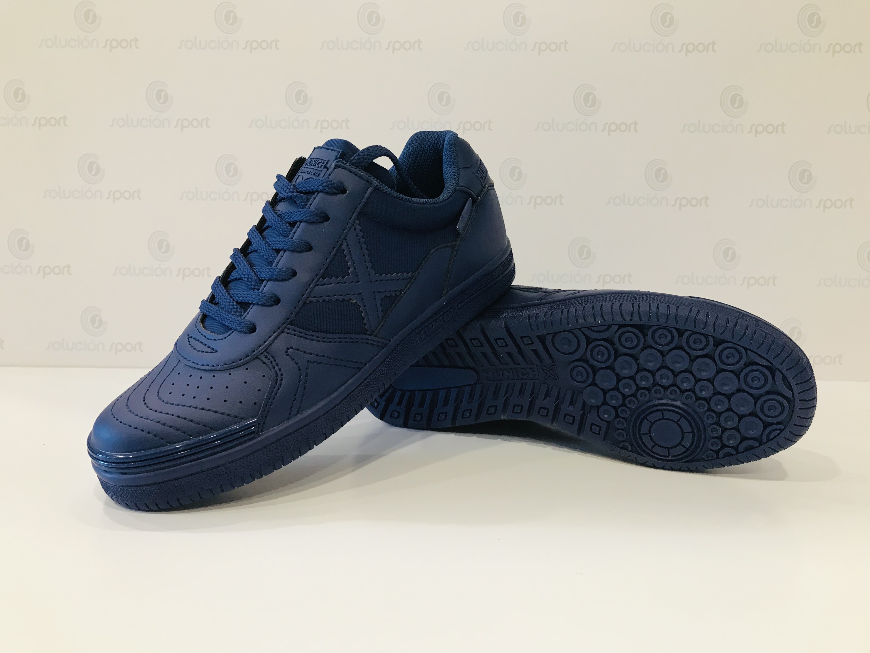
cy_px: 326
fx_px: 704
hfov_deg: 63.4
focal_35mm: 28
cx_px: 435
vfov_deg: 49.7
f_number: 1.8
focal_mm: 3.99
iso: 32
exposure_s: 1/33
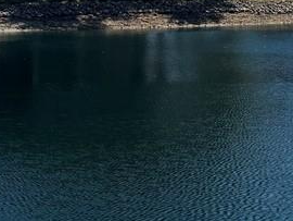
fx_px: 1203
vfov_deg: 10.2
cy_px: -91
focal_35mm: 142
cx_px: 302
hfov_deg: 13.7
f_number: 1.78
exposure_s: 1/7092
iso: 80
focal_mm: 6.76
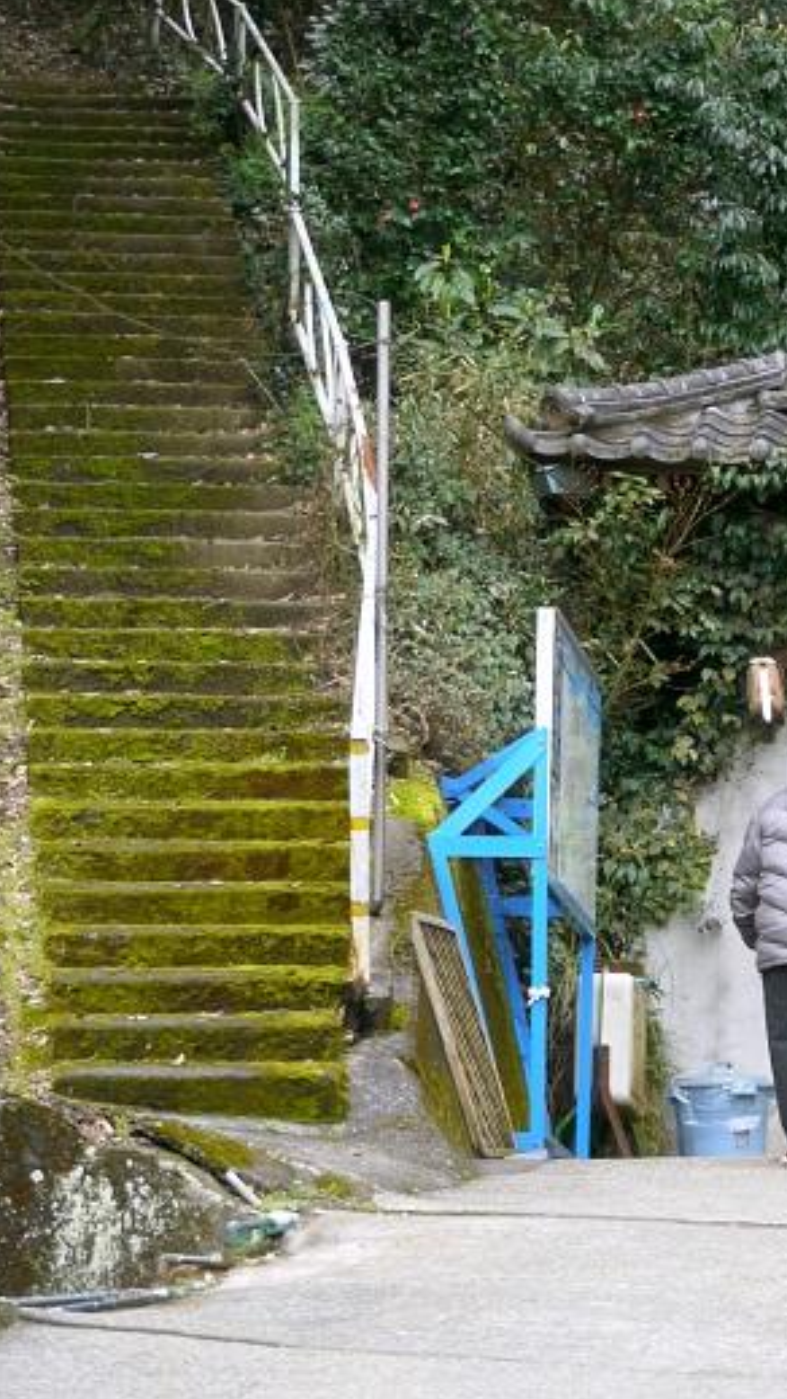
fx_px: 6380
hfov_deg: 7.0
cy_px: 987
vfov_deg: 12.5
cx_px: 911
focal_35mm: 172
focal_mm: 41
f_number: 5.3
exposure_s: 1/100
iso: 100
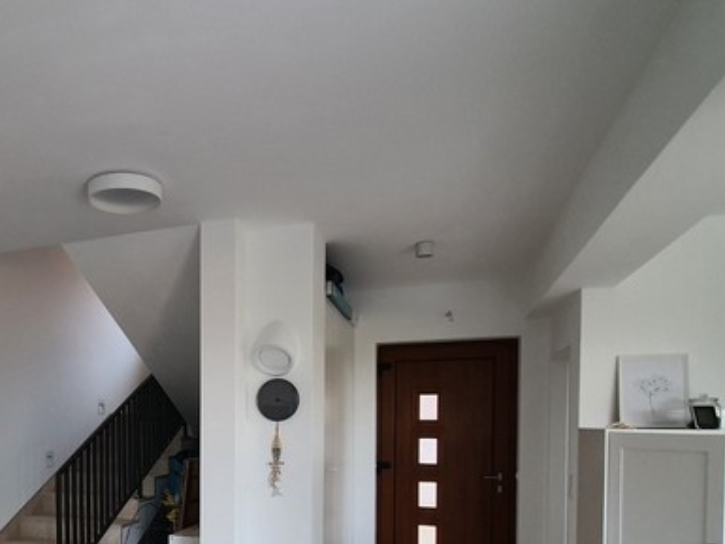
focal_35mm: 27
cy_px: 446
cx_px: 186
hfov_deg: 61.8
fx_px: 566
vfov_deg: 48.1
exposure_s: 1/50
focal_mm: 1.8
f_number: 2.2
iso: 80
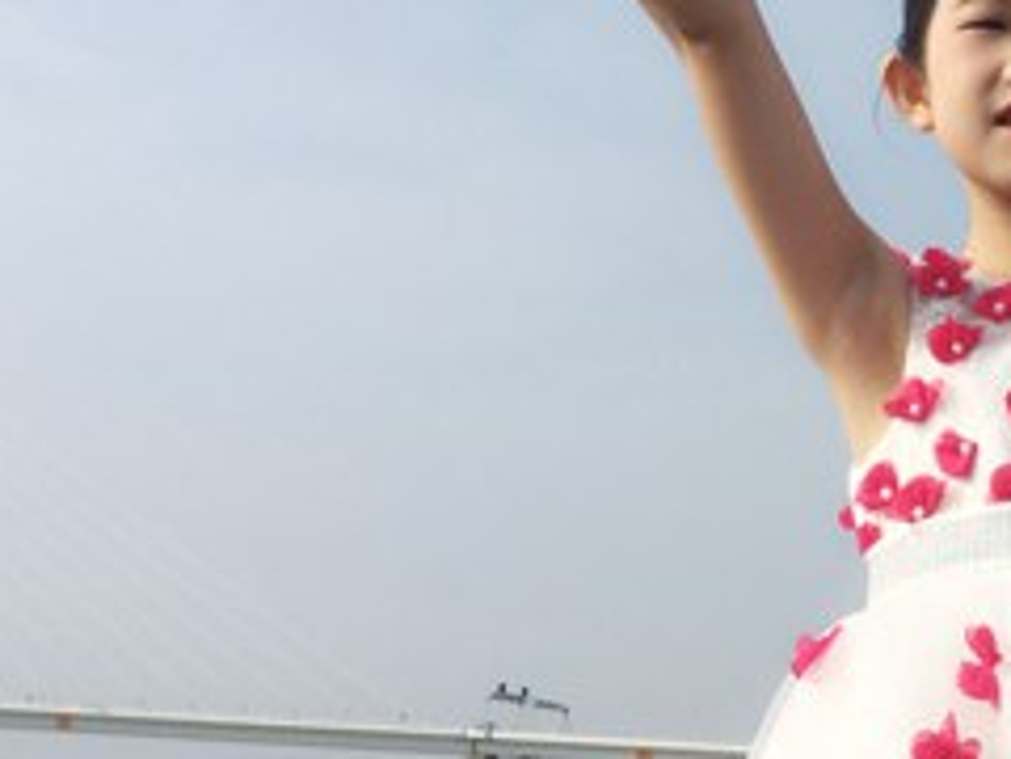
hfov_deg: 26.4
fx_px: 2074
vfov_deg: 20.5
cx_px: 935
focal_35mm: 71
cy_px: 162
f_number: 2.4
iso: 25
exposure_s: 1/2037
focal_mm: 3.3
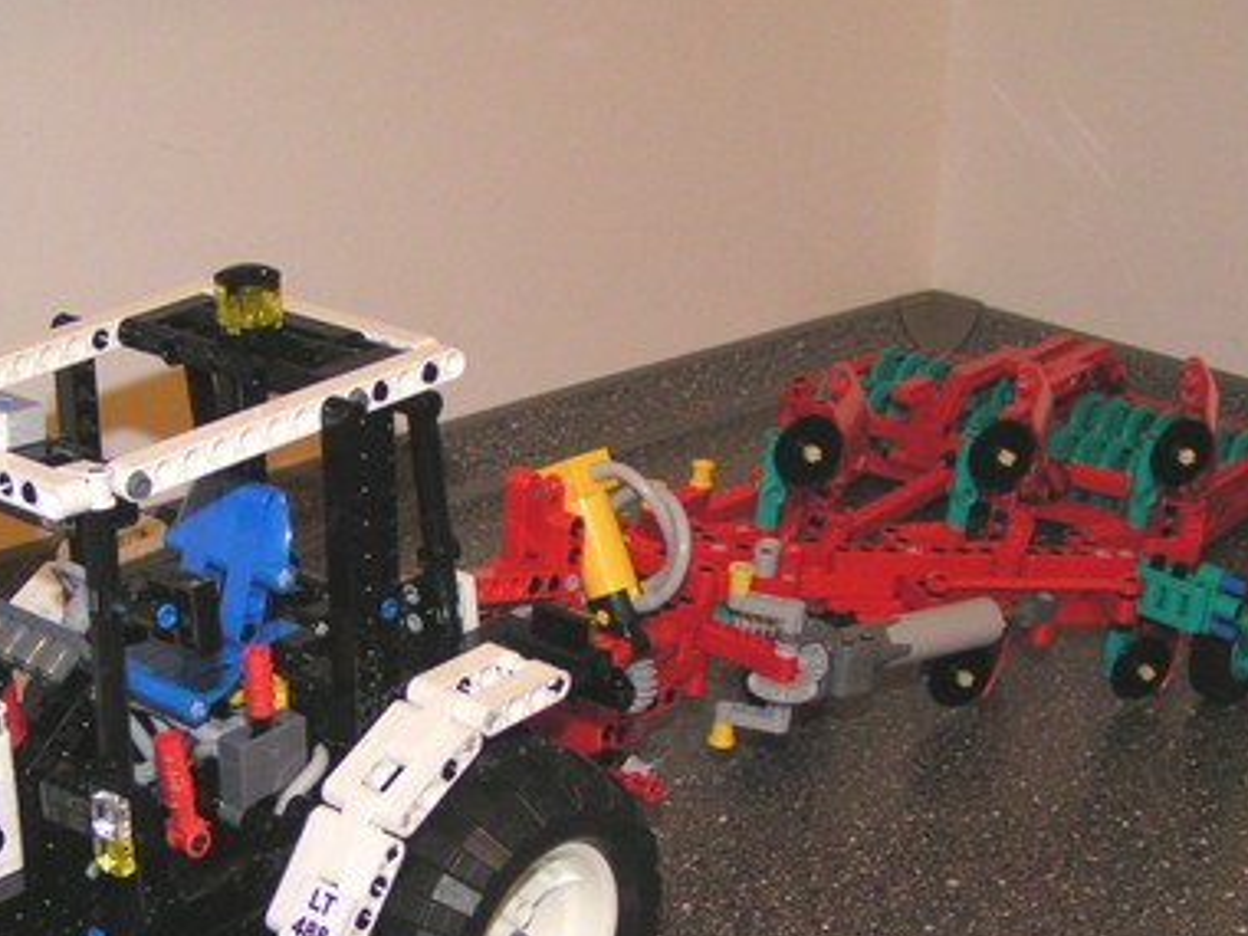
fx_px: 2307
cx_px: 411
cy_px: 709
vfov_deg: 22.7
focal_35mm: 64
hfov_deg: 30.0
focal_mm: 5.8
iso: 200
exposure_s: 1/40
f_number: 2.8
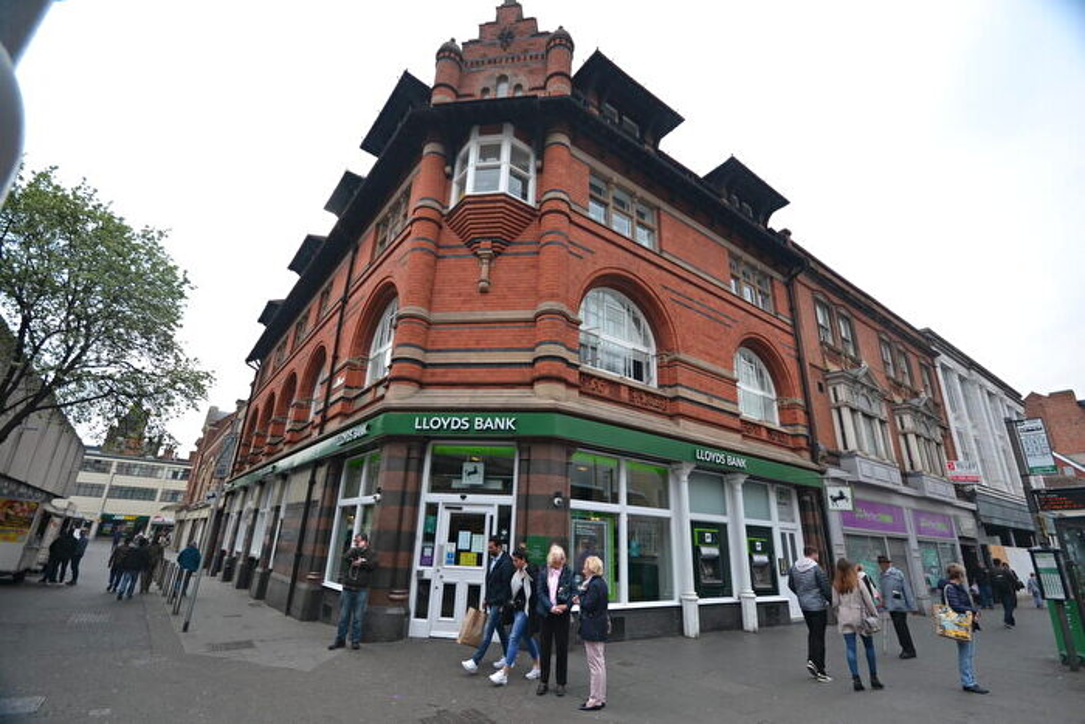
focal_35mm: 15
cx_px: 542
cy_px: 362
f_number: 7.1
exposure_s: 1/200
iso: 100
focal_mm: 10
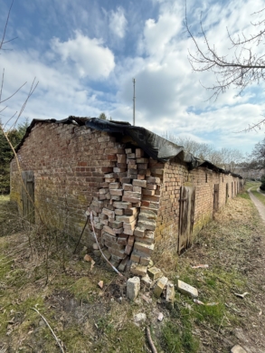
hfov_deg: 85.7
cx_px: 132
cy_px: 176
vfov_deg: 102.0
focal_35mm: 14
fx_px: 143
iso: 64
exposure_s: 1/518
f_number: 2.2
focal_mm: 2.22
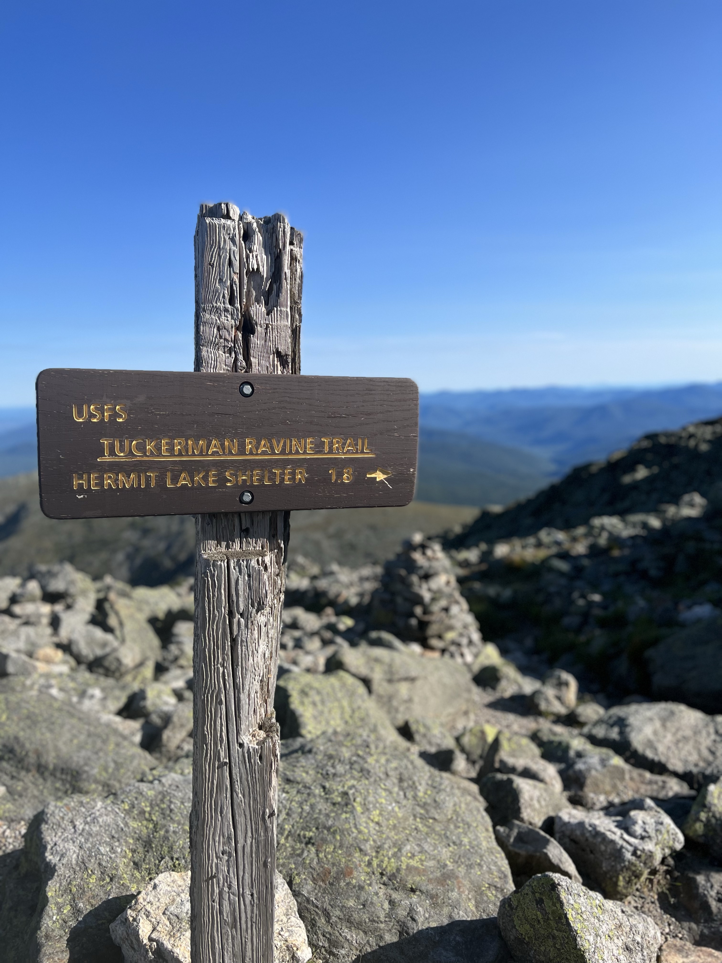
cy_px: 482
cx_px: 361
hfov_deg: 53.1
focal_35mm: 26
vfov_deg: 67.3
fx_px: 723
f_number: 1.5
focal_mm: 5.7
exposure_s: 1/3460
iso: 50
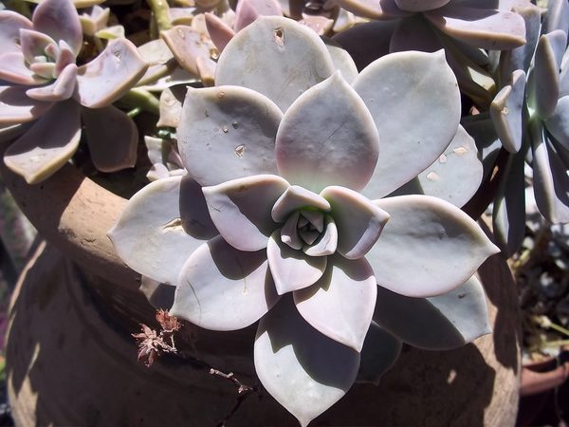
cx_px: 284
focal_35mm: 36
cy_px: 214
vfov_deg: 39.7
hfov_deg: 51.4
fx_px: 592
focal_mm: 6.5
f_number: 8
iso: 80
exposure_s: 1/200
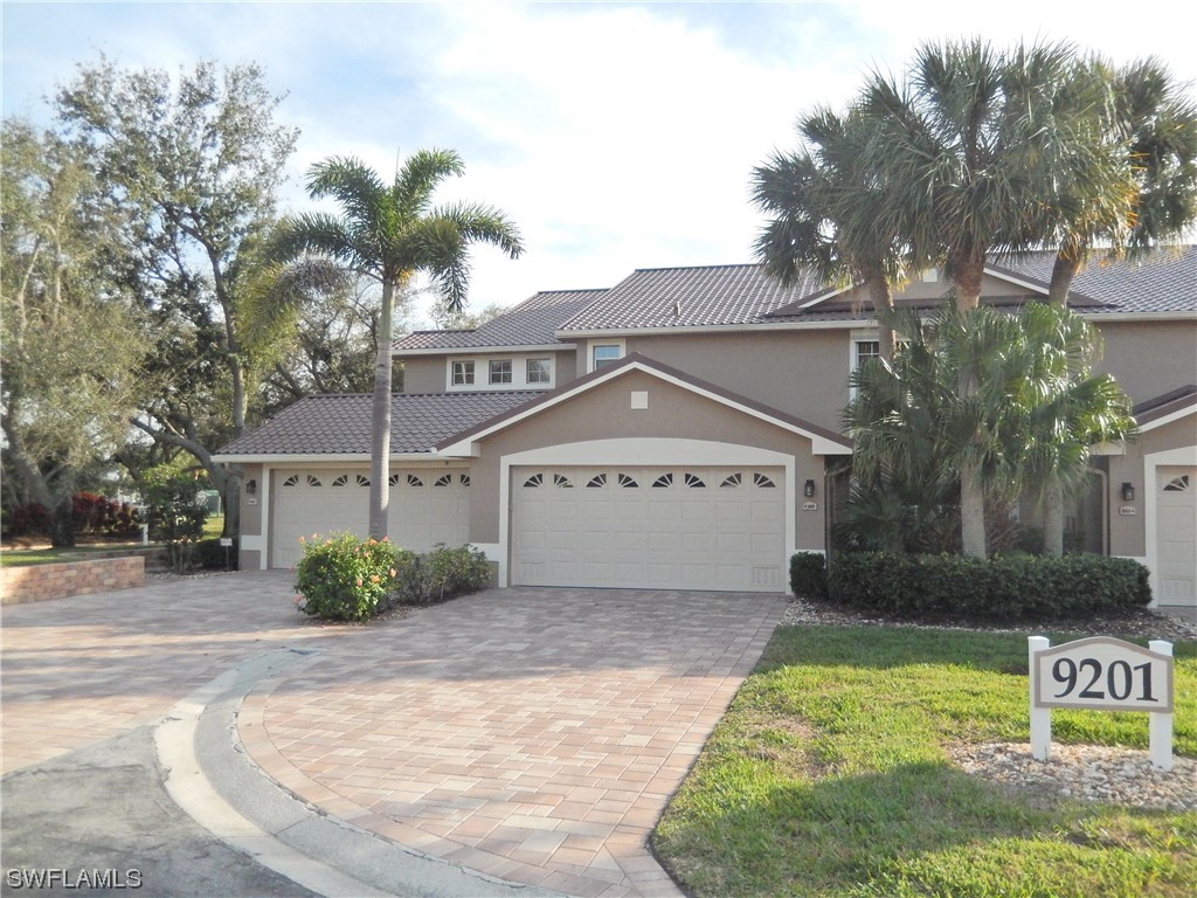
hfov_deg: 63.4
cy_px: 449
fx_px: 968
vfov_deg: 49.7
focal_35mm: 28
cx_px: 598
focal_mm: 5.1
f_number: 7.2
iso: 400
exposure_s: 1/500
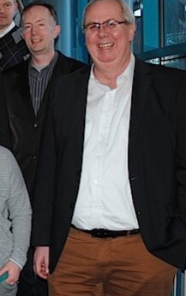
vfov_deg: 34.0
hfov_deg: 19.6
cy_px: 138
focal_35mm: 60
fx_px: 485
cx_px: -72
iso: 200
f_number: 3.8
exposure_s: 1/60
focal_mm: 22
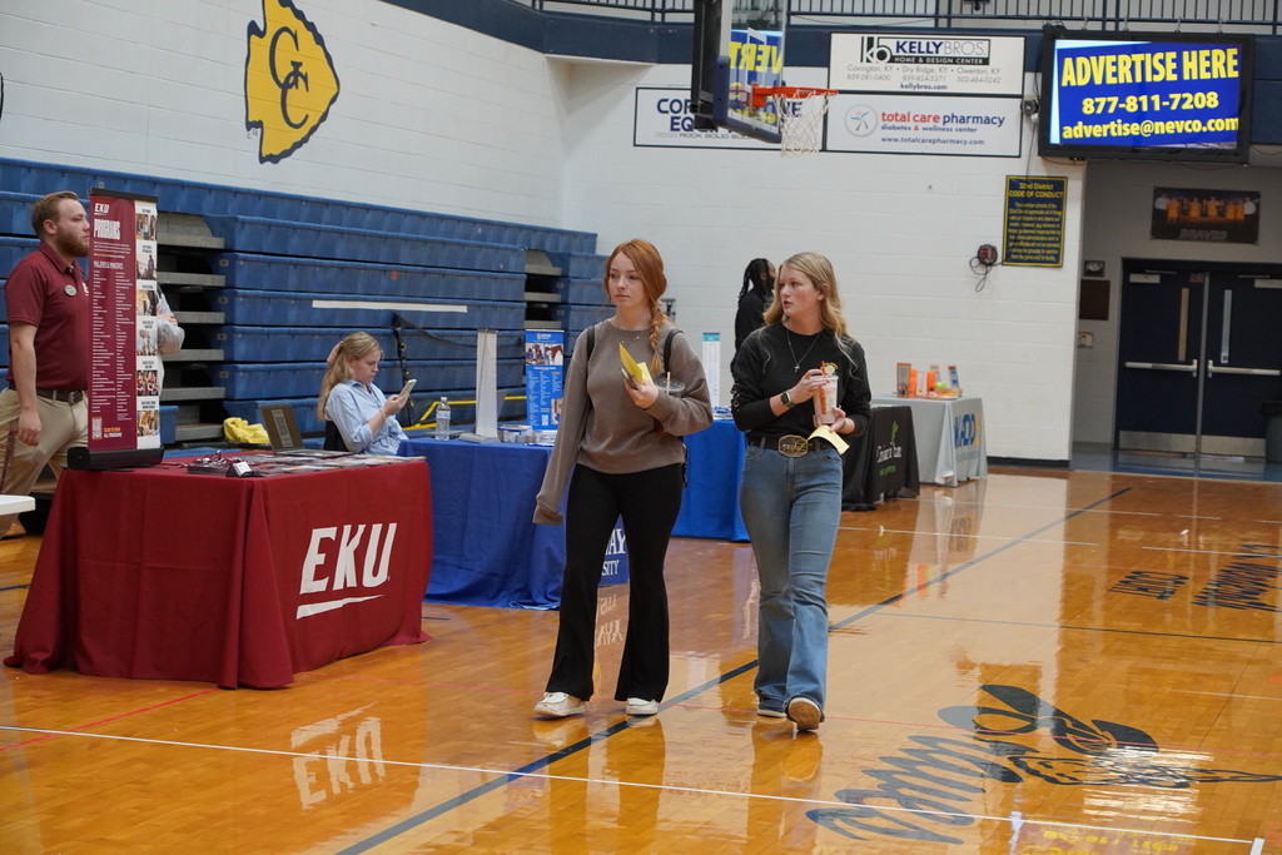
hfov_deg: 24.6
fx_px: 2938
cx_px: 641
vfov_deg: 16.6
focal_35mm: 82
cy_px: 428
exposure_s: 1/160
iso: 1250
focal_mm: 55
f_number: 4
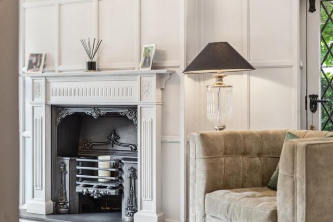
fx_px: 463
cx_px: 166
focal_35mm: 50
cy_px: 111
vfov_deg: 27.0
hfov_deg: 39.6
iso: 800
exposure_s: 1/200
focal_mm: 50
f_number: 2
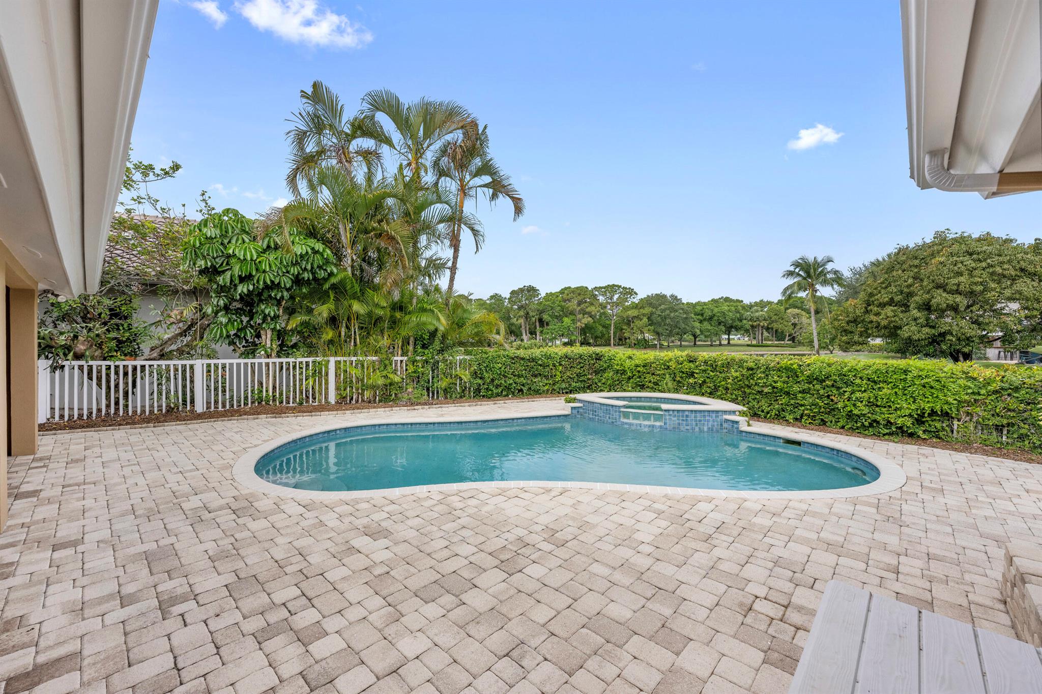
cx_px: 521
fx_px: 405
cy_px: 347
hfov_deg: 104.3
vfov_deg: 81.2
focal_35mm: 14
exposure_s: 1/1600
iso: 500
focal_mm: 14
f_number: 8
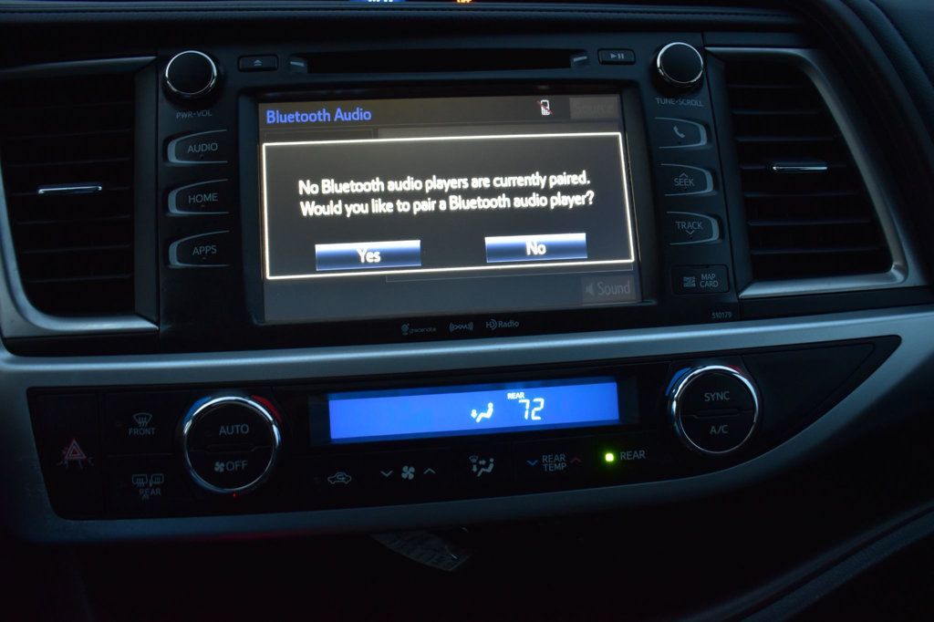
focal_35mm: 33
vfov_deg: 39.9
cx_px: 467
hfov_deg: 57.2
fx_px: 856
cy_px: 311
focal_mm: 22
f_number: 4.5
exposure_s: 1/15
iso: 1600
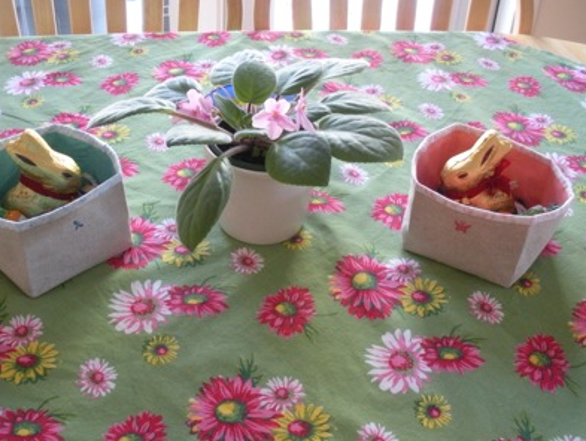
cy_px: 217
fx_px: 729
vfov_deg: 33.7
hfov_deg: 43.8
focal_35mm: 43
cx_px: 277
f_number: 3.5
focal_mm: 6.3
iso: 400
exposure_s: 1/35.6
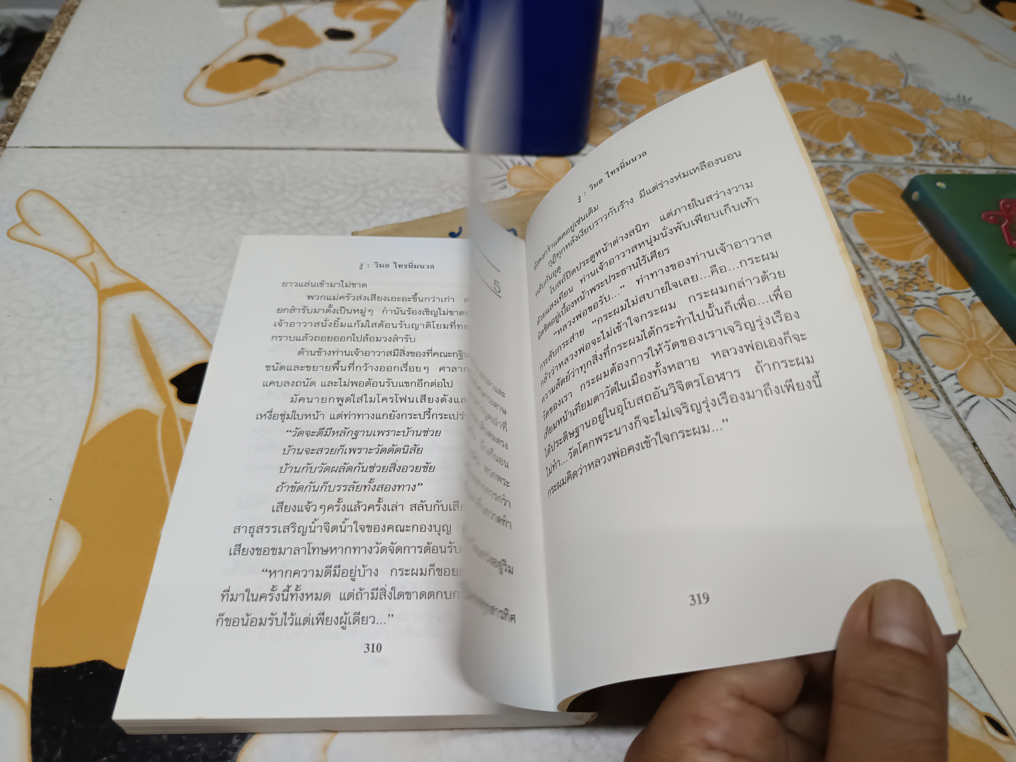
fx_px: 704
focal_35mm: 24
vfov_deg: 56.8
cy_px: 381
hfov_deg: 71.6
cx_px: 508
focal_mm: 5.31
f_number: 1.7
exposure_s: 1/50
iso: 1157
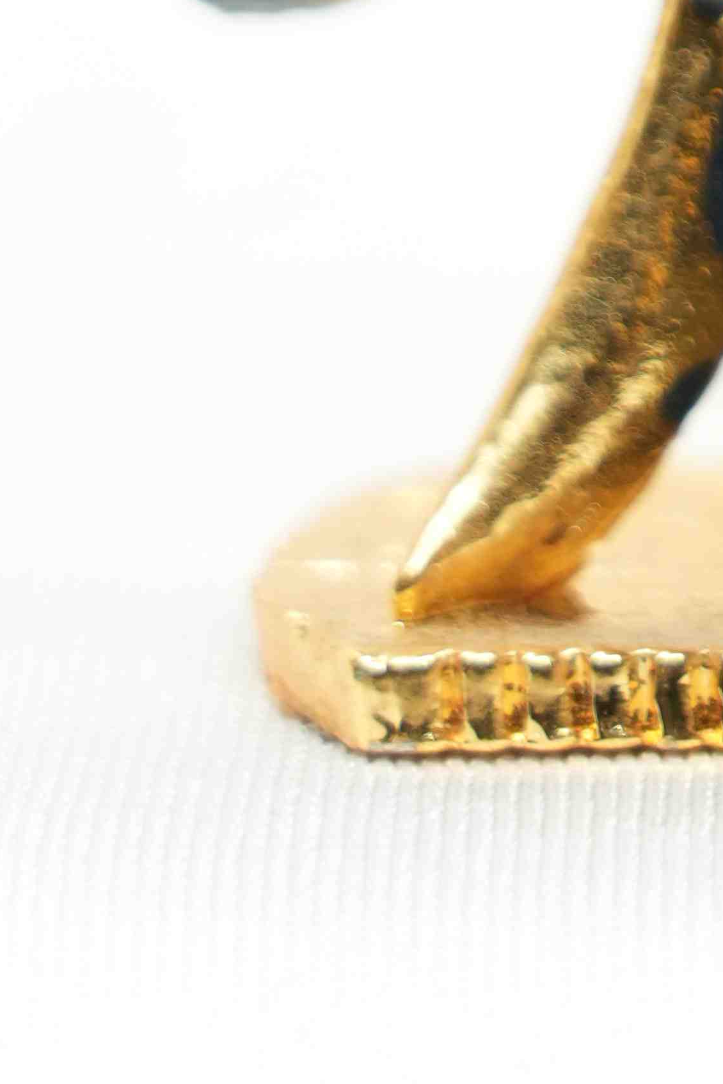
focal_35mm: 434
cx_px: 1159
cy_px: -926
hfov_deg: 3.2
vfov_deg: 4.7
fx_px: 13073
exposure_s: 1/50
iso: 640
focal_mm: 105
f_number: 7.1
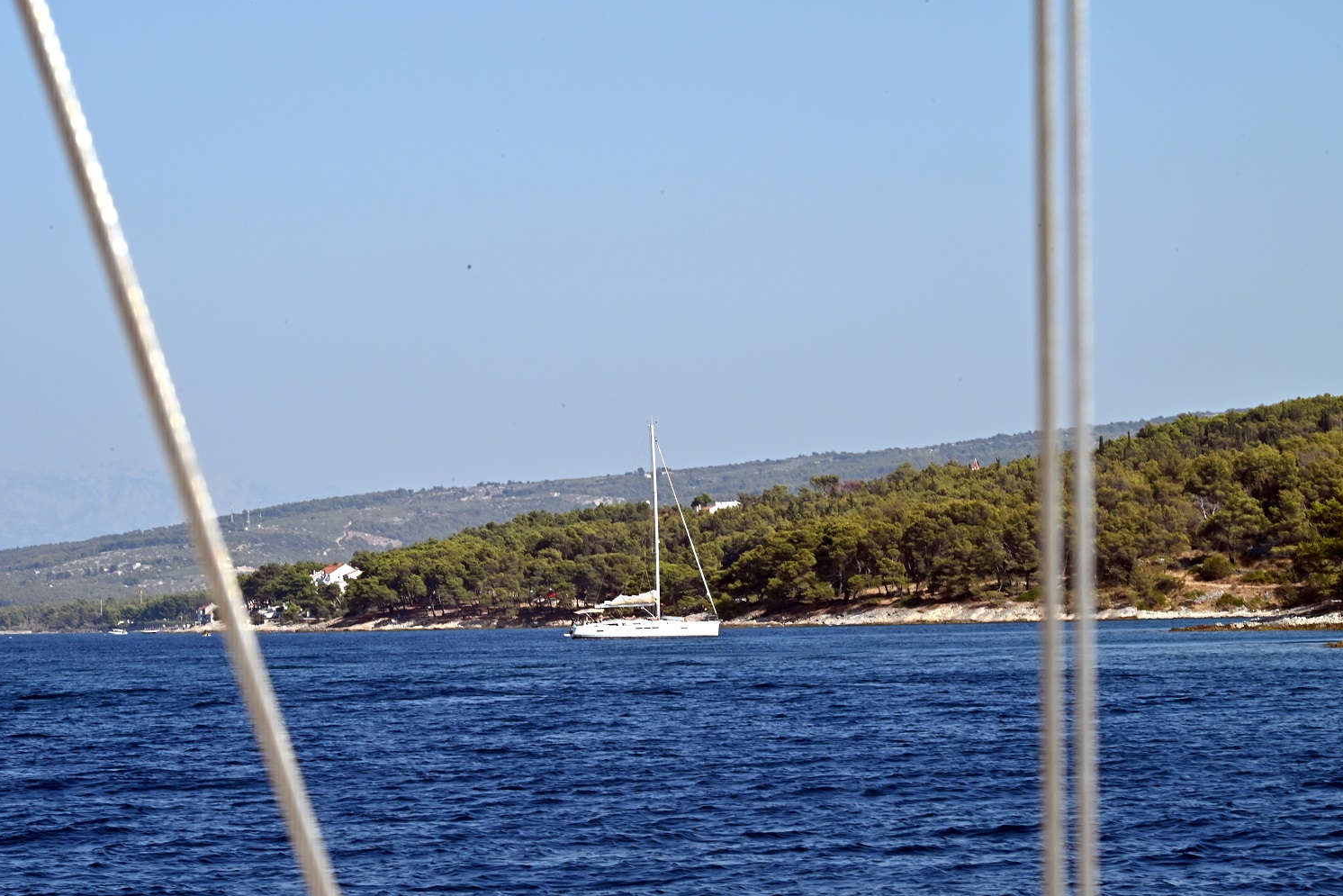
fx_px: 6939
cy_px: 448
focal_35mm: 186
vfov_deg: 7.4
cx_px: 672
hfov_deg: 11.1
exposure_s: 1/200
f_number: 29
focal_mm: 185
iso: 400
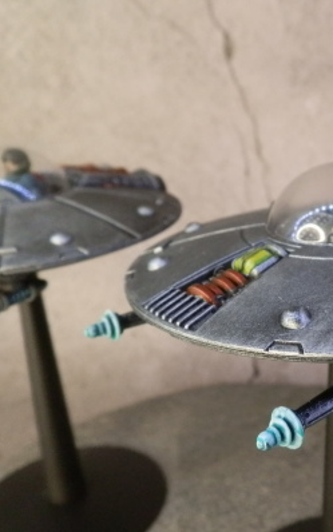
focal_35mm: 40
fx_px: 580
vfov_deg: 49.3
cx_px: 314
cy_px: 266
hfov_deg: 30.3
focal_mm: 5
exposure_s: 1/125
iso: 400
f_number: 3.1
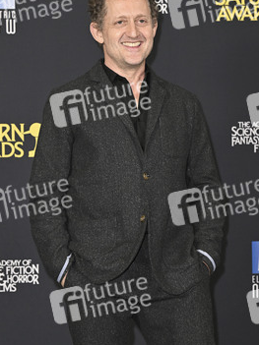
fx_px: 918
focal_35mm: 92
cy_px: 153
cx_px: 129
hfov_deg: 16.1
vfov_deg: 21.3
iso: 2000
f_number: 5
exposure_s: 1/320
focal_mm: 84
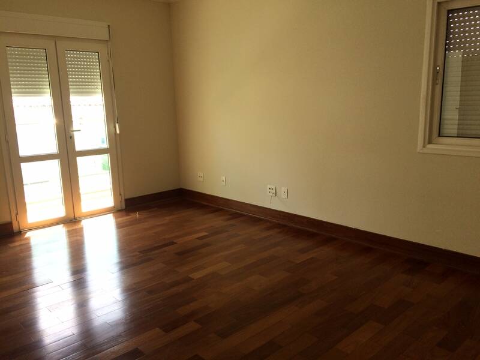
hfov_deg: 61.7
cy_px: 180
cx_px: 240
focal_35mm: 29
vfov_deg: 48.2
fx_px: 402
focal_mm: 4.15
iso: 40
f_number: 2.2
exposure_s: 1/120
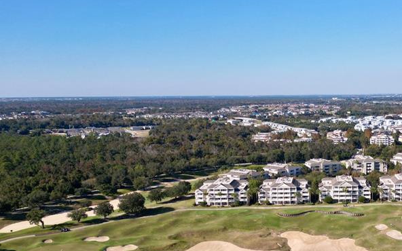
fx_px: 482
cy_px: 191
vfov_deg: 28.7
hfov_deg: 43.0
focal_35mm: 44
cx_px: 326
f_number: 1.7
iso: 100
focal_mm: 6.72
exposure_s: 1/320
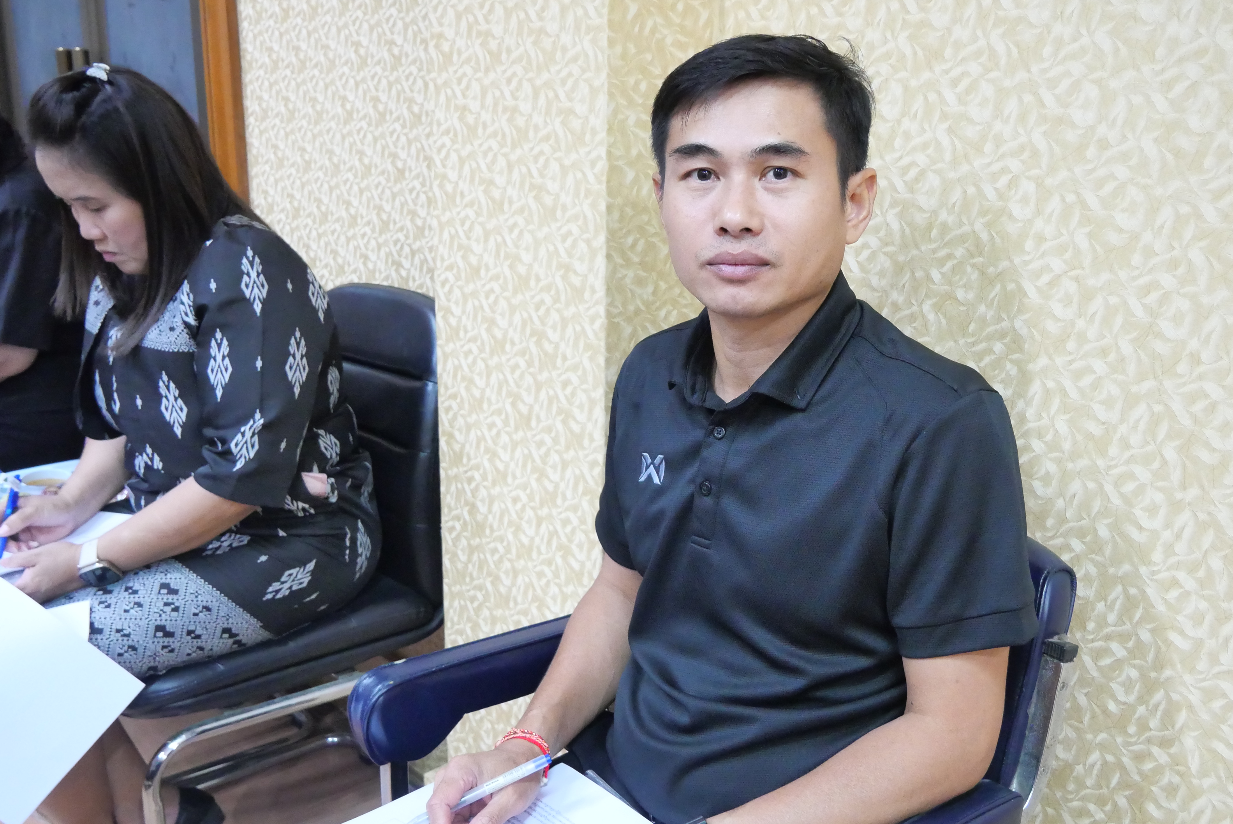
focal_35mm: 34
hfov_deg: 55.6
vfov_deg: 38.9
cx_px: 697
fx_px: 1165
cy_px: 425
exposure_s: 1/25
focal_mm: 14
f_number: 4
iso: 3200
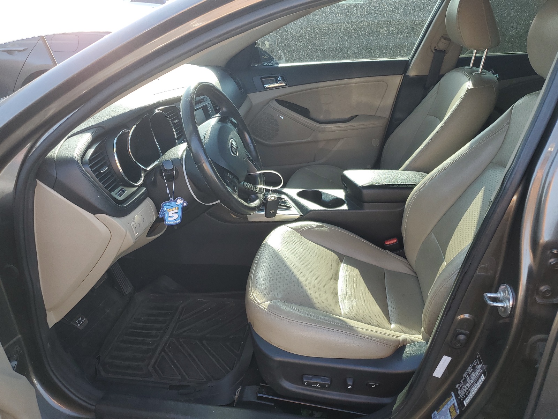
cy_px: 210
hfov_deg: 67.3
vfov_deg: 53.1
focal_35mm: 26
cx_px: 279
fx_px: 419
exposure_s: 1/263
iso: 50
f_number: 1.5
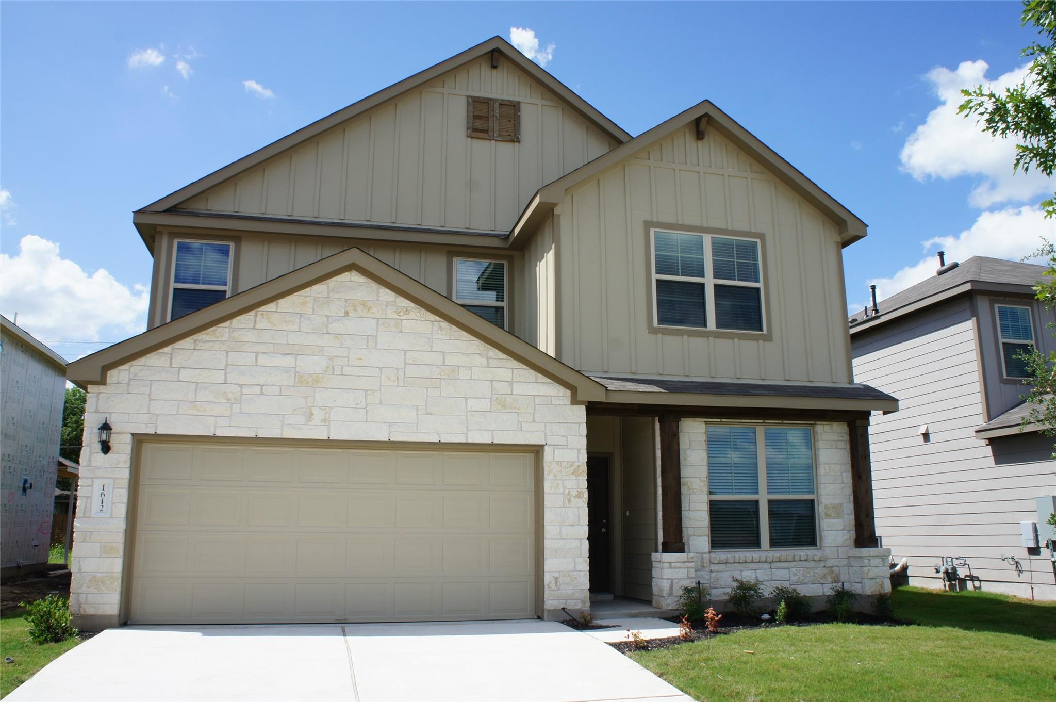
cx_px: 528
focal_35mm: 28
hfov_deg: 64.6
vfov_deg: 45.6
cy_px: 351
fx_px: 835
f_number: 11
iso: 200
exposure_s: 1/250
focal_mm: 19
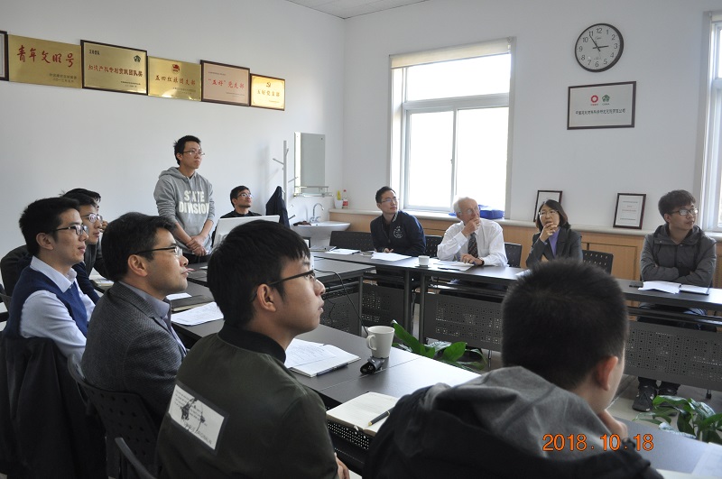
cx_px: 361
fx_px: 541
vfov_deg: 47.8
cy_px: 240
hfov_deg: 67.5
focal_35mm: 27
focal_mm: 18
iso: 800
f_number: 4
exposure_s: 1/60
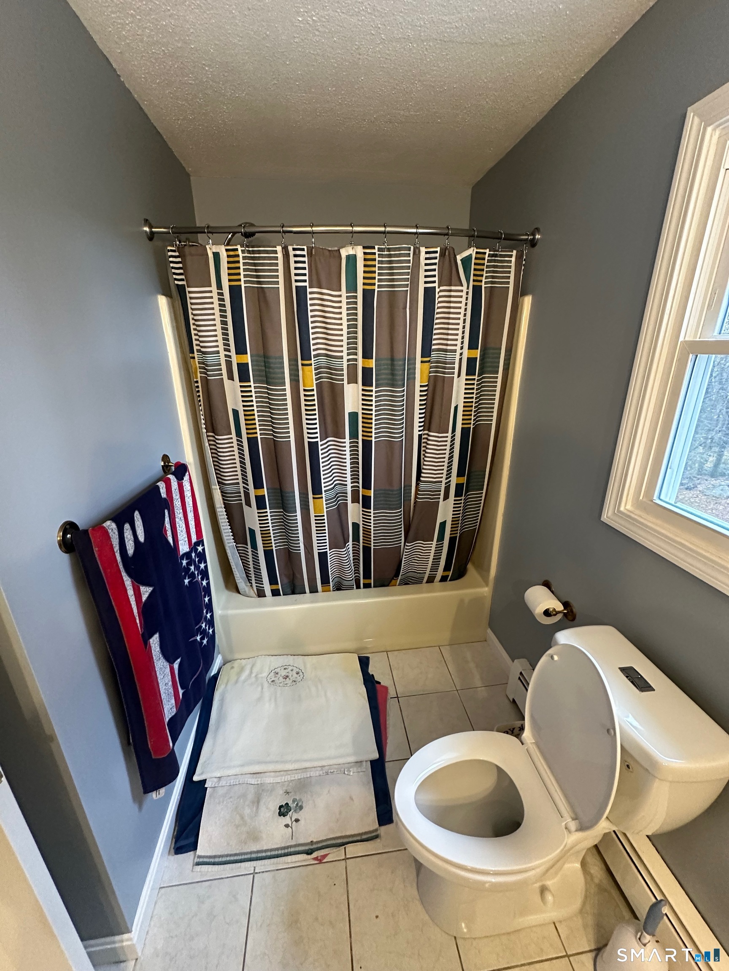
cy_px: 486
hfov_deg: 85.7
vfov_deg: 102.1
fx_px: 393
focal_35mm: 14
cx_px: 364
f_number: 2.2
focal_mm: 2.22
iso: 400
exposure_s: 1/60
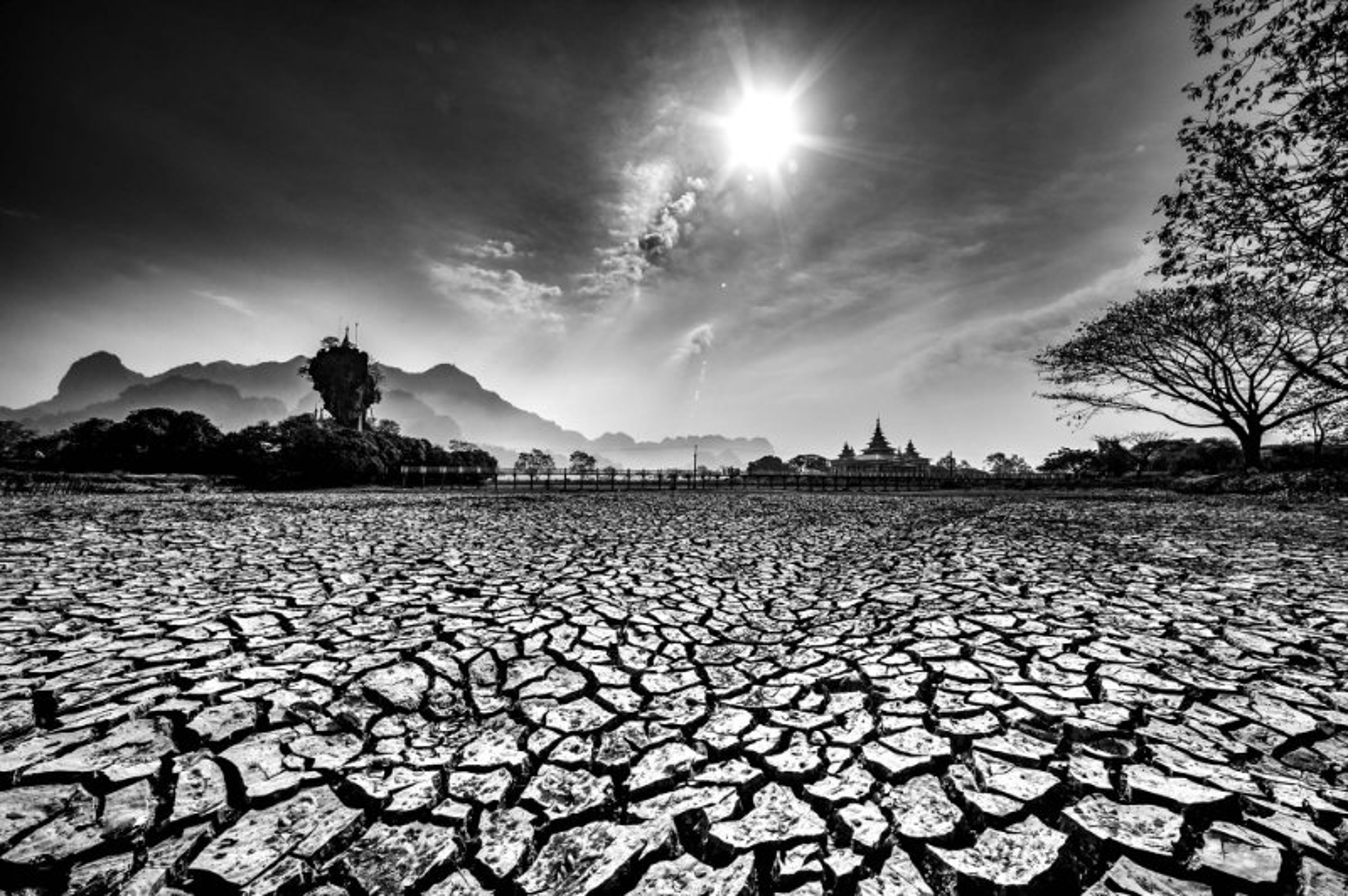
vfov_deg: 89.9
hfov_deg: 112.7
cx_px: 674
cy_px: 448
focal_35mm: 12
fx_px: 449
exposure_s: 1/125
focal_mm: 12
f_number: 22
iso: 200
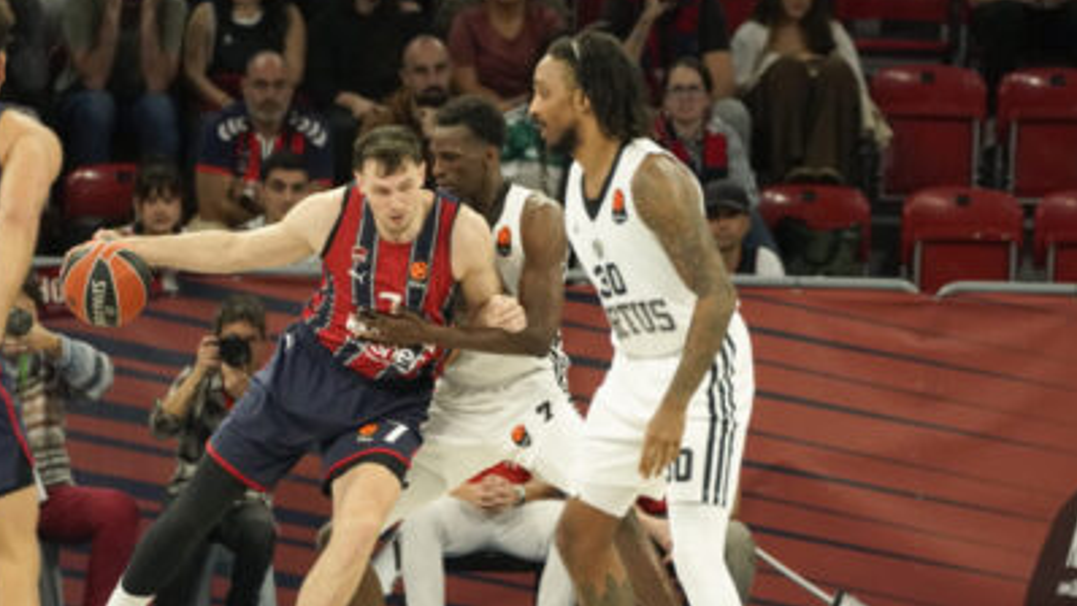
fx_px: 8711
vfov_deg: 4.0
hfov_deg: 7.1
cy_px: 360
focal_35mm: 305
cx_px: 530
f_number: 5.6
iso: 6400
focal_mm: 276
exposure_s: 1/1000
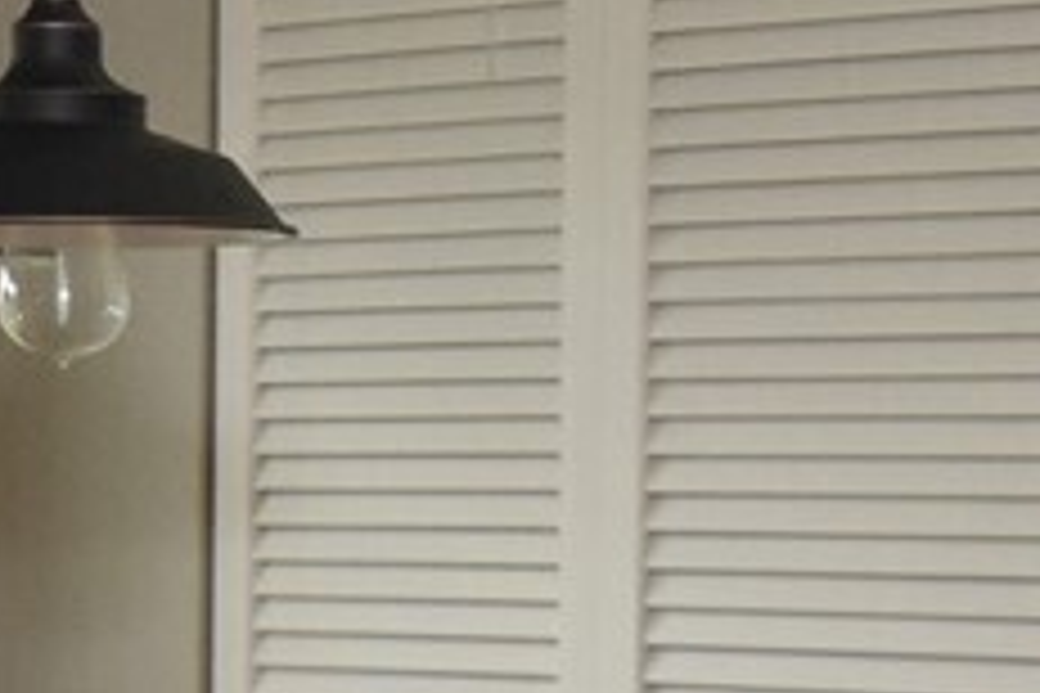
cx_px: 110
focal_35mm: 110
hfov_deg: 18.3
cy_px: 515
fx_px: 3178
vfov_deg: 12.4
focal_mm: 10
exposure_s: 1/200
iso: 720
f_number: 5
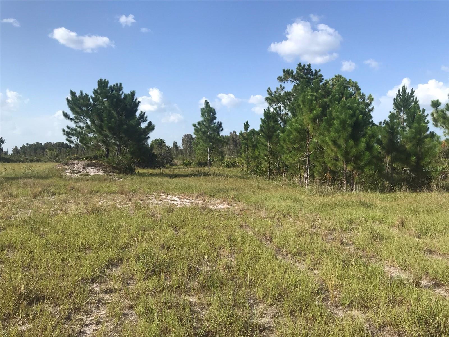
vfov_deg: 49.7
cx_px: 224
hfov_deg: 63.4
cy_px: 168
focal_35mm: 28
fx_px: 363
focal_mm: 3.99
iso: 20
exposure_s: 1/2227
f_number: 1.8
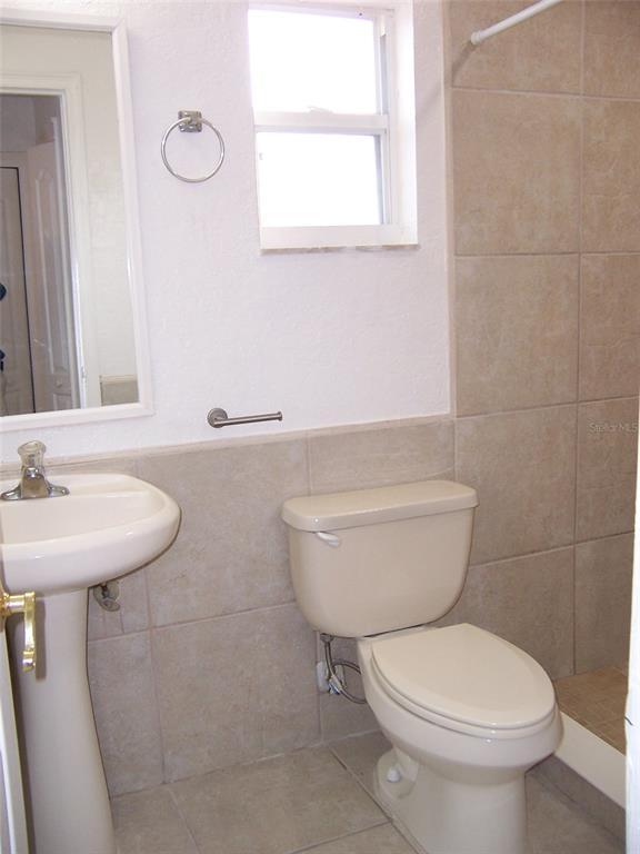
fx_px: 813
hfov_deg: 42.9
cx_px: 320
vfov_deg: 55.4
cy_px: 427
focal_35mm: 33
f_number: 2.8
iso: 140
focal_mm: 5.5
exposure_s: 1/60
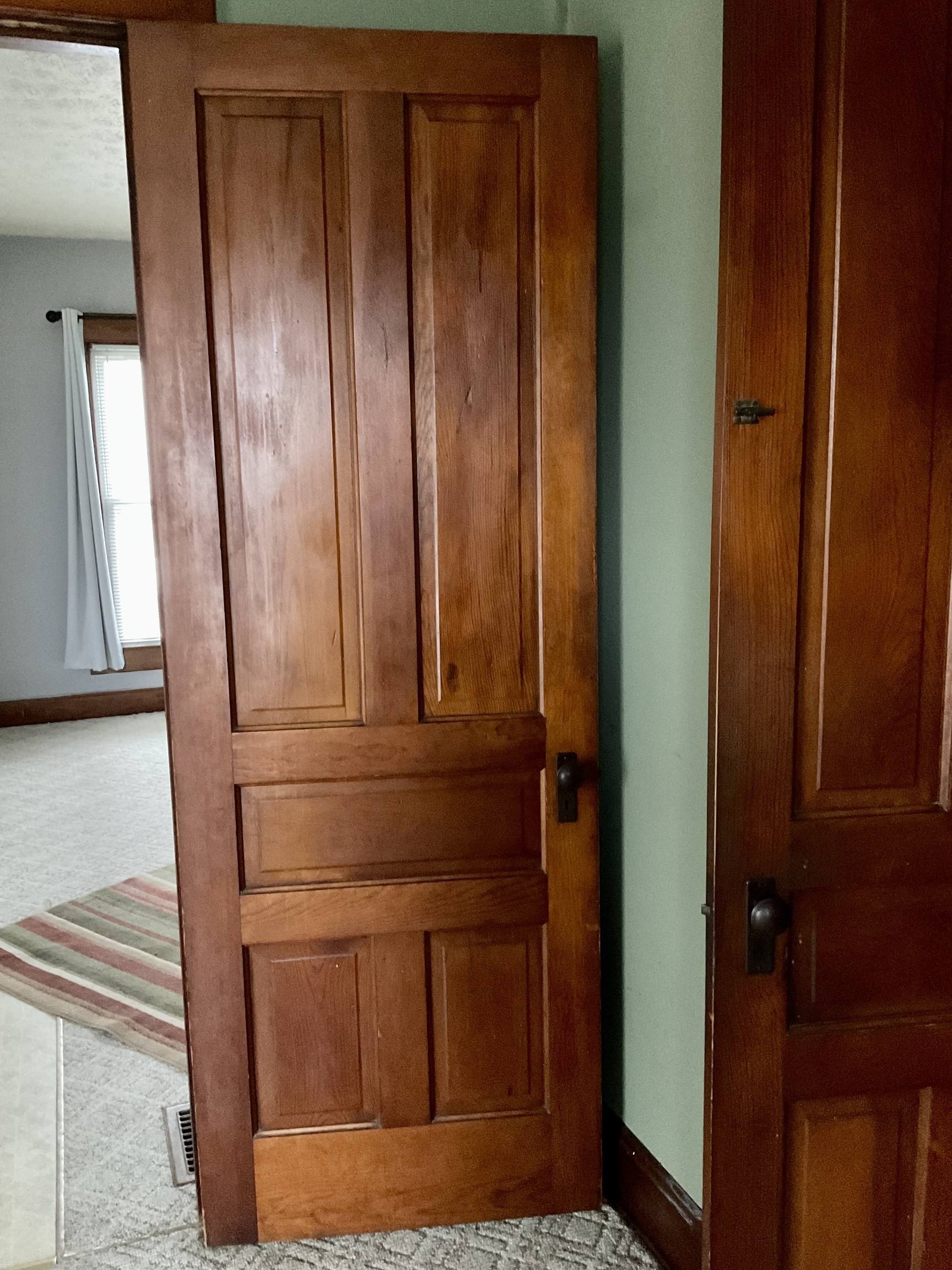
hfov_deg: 48.2
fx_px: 1063
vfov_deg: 61.7
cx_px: 476
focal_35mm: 29
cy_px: 635
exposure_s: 1/24
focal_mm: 3
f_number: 1.8
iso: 500
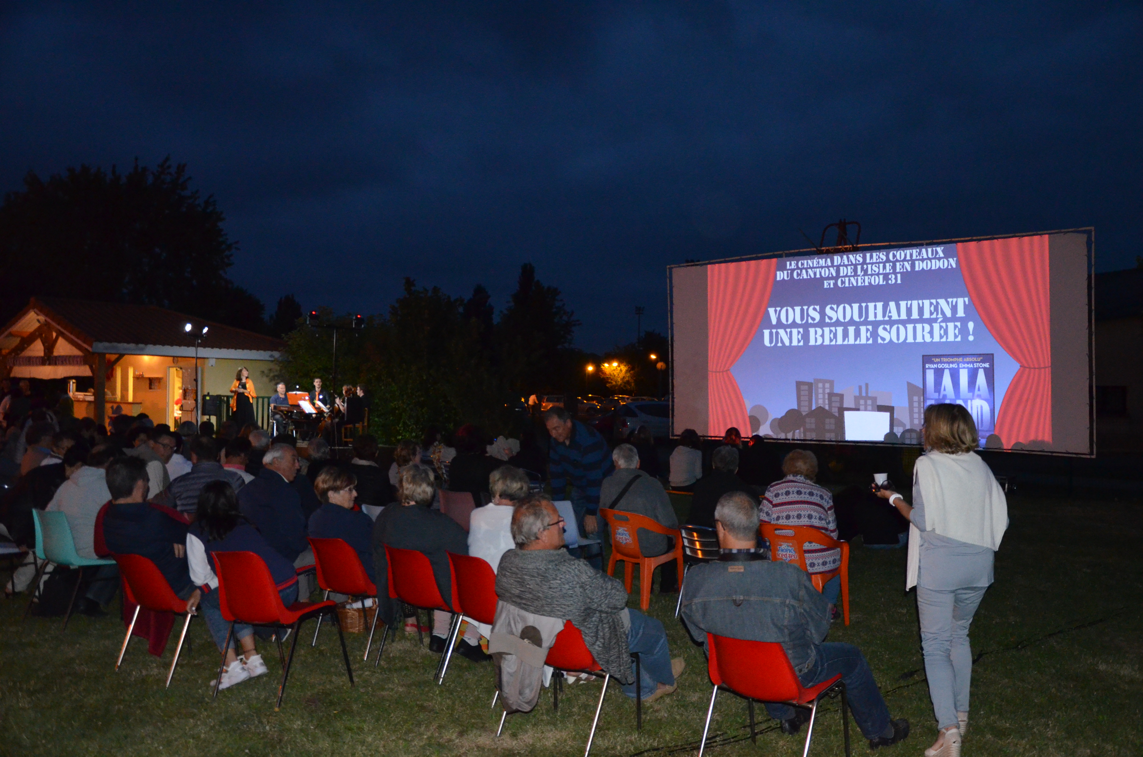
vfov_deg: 41.5
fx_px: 998
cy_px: 378
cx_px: 572
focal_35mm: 32
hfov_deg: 59.6
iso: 3200
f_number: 3.8
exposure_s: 1/60
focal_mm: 21
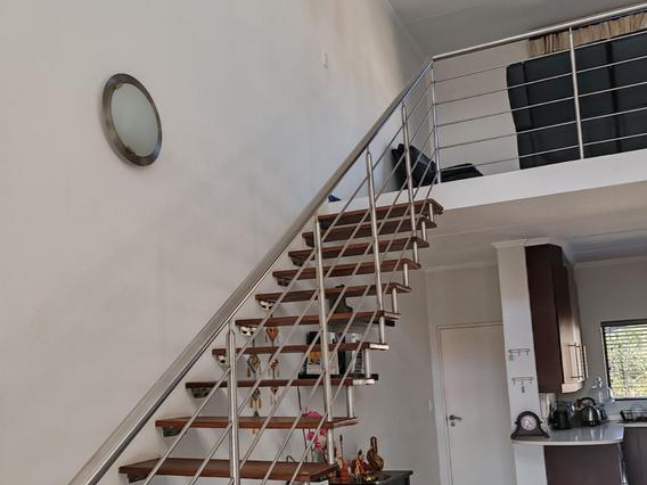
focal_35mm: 38
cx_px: 301
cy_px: 293
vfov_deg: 37.6
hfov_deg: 48.9
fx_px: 710
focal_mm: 6.12
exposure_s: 1/100
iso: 100
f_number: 1.9
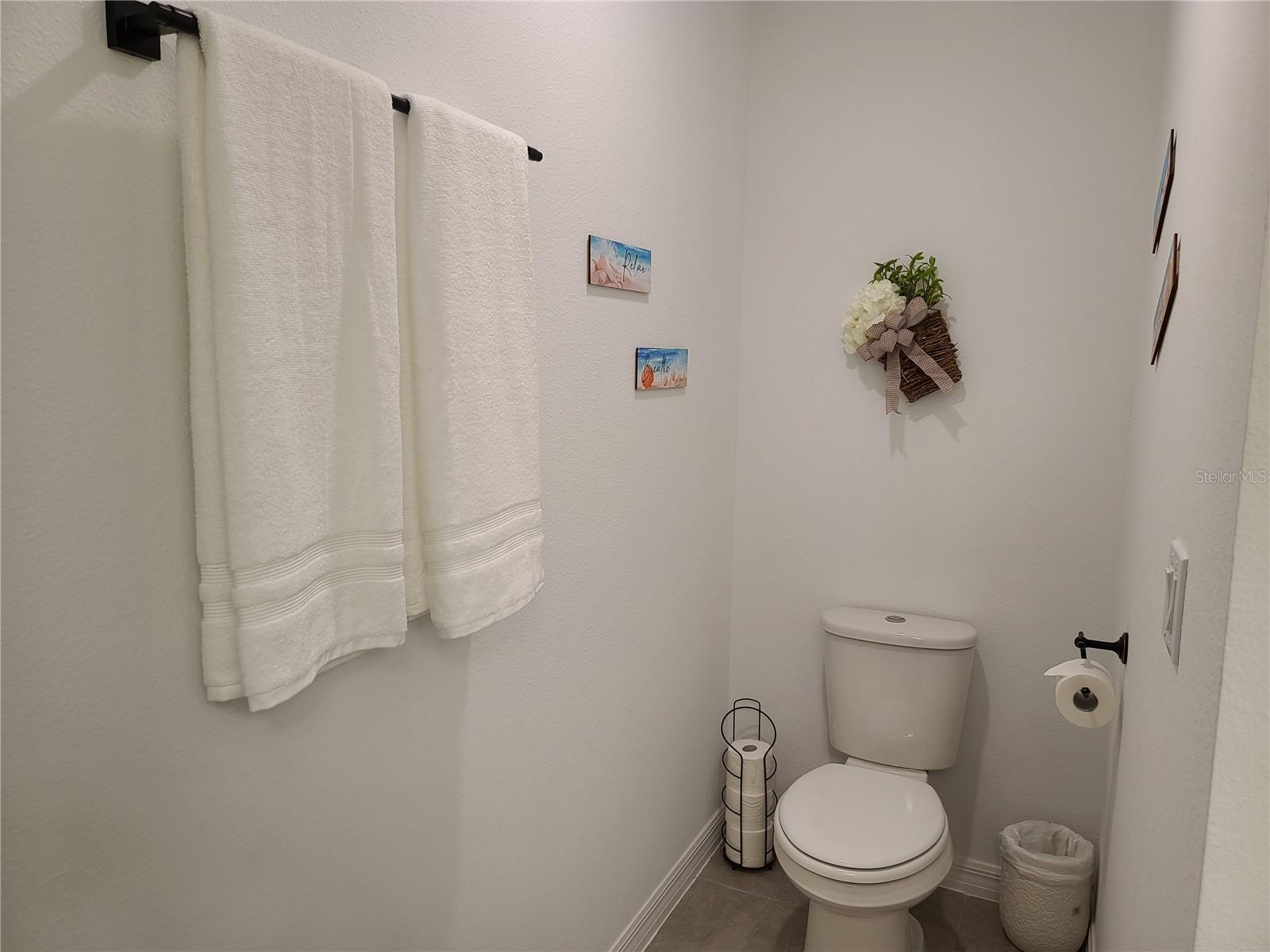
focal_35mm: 25
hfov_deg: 69.4
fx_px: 917
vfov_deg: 54.9
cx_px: 635
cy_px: 476
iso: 50
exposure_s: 1/60
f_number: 1.8
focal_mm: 7
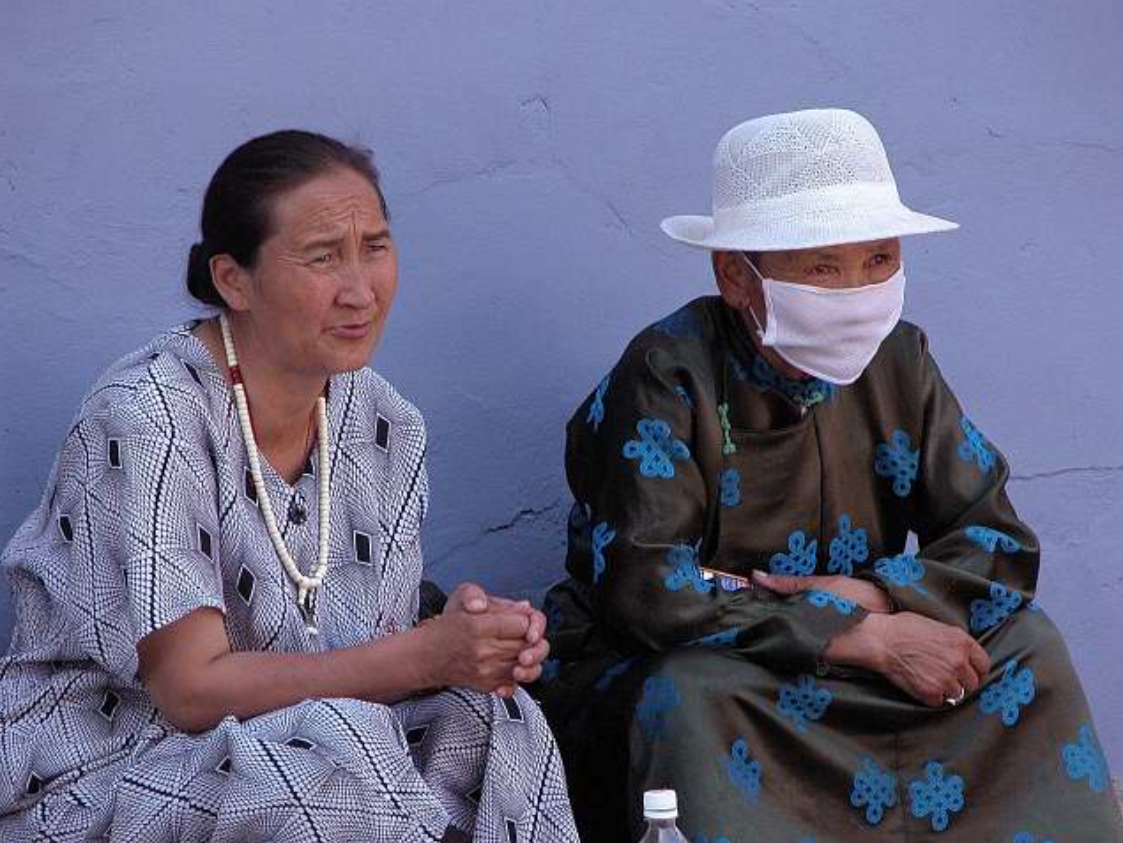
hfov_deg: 7.0
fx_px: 9154
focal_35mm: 282
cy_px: 422
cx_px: 561
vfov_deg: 5.3
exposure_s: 1/125
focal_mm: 71.2
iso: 200
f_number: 5.3
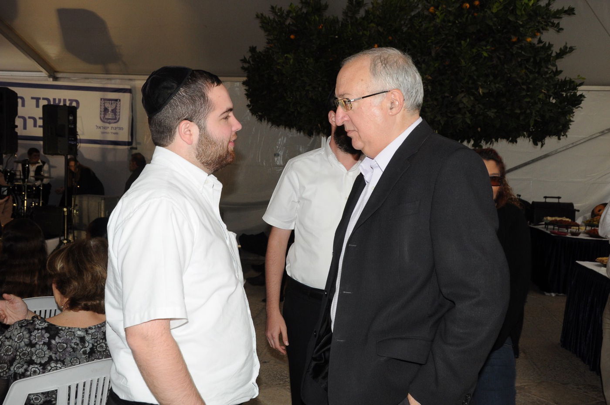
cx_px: 305
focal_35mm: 39
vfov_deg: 34.1
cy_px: 202
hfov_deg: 49.6
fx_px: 660
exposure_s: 1/80
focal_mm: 26
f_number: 8
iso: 640
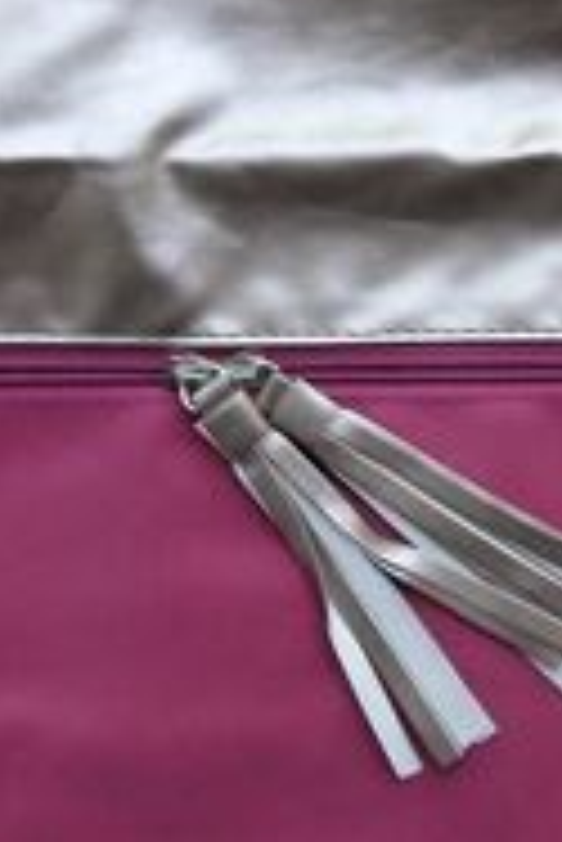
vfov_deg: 17.7
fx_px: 2664
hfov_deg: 12.0
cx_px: 351
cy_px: 104
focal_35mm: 114
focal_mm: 5.7
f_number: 2.9
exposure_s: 1/58.1
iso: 80
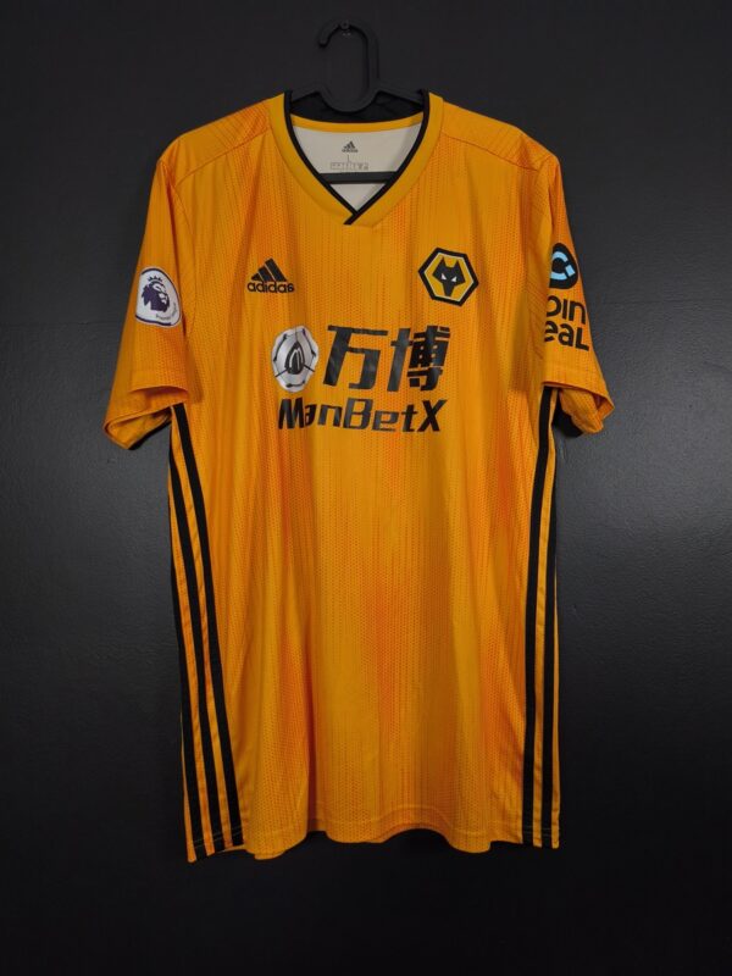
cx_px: 366
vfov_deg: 73.9
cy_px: 488
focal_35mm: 23
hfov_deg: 58.9
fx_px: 648
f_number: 1.6
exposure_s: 1/125
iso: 500
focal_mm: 6.57
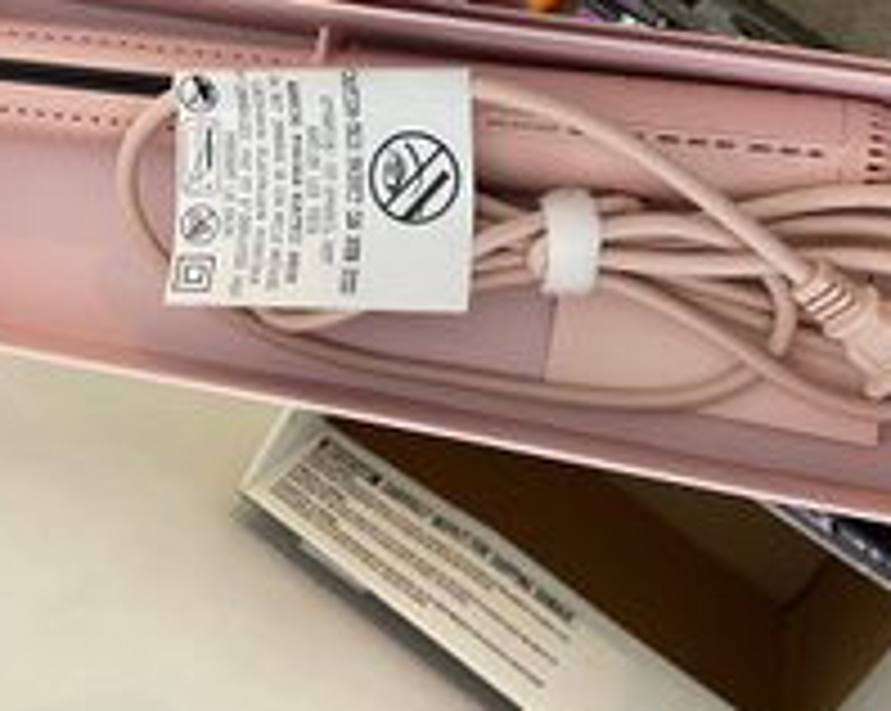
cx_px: 425
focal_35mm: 44
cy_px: 241
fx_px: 1159
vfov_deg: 33.8
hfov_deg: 42.0
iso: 320
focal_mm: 4.25
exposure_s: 1/40
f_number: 1.8
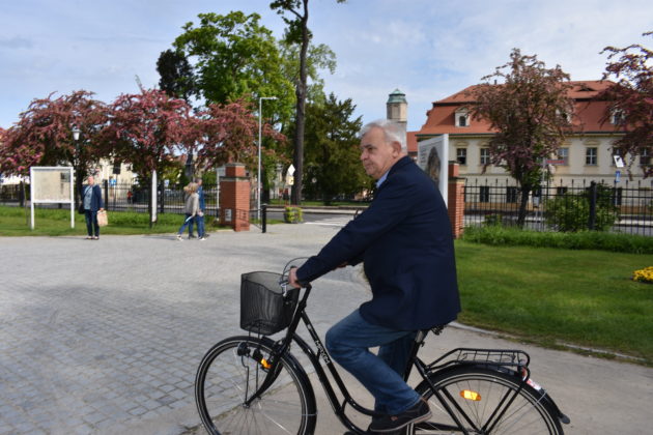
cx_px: 326
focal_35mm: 27
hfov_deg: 67.4
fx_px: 490
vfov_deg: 47.9
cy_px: 218
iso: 100
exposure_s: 1/250
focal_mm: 18
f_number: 8
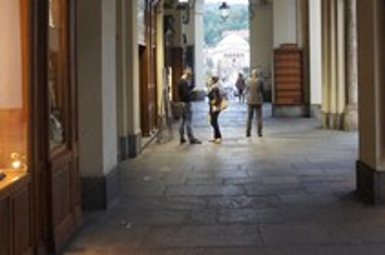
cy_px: 27
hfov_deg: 33.5
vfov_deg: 22.4
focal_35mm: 59
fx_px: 630
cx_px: 276
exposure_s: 1/80
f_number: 3.5
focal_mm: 18
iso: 1600
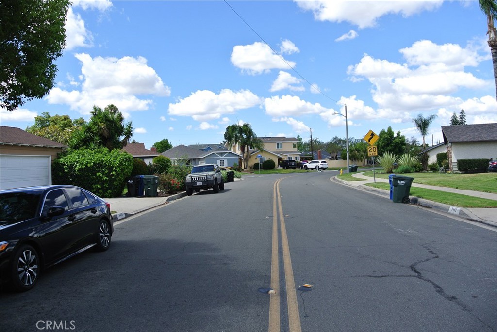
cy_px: 166
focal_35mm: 29
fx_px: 401
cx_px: 248
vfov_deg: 45.1
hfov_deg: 63.6
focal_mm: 11
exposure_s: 1/500
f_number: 4.5
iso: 100
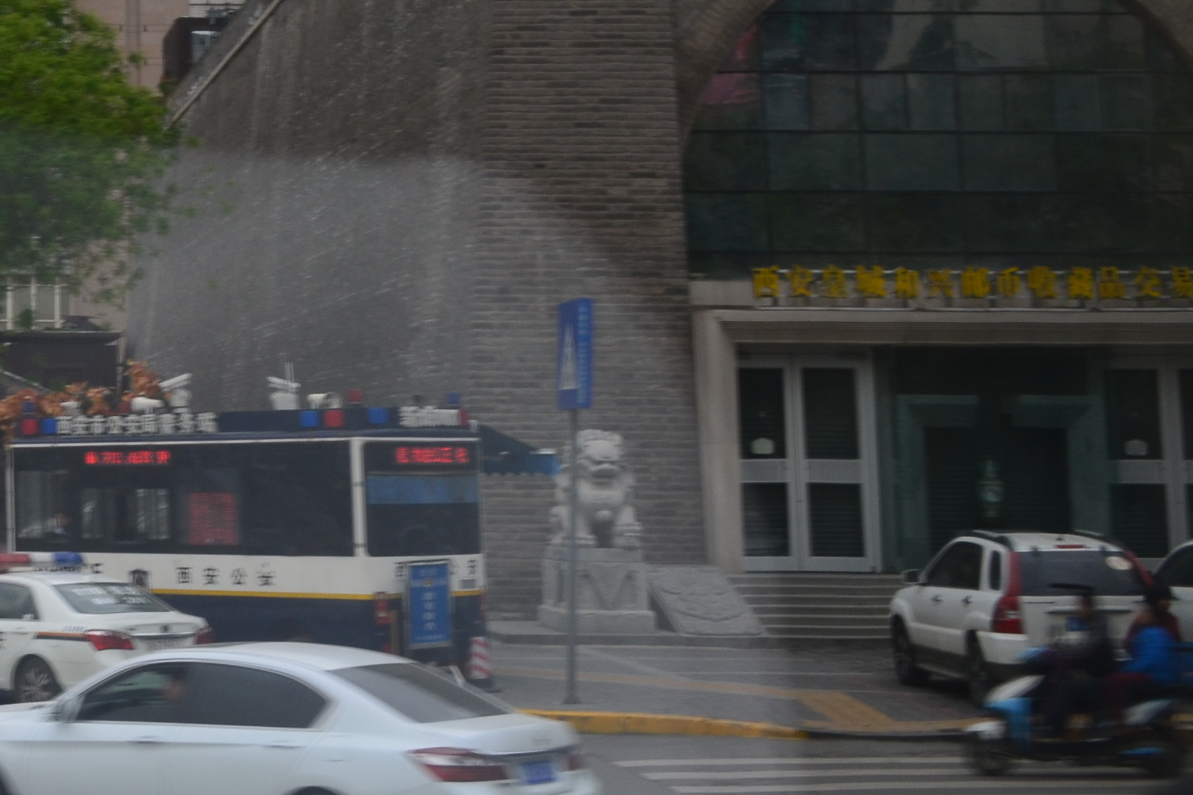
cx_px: -294
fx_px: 3048
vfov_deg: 14.3
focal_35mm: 92
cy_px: -193
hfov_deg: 20.5
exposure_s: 1/60
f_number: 10
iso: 220
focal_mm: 24
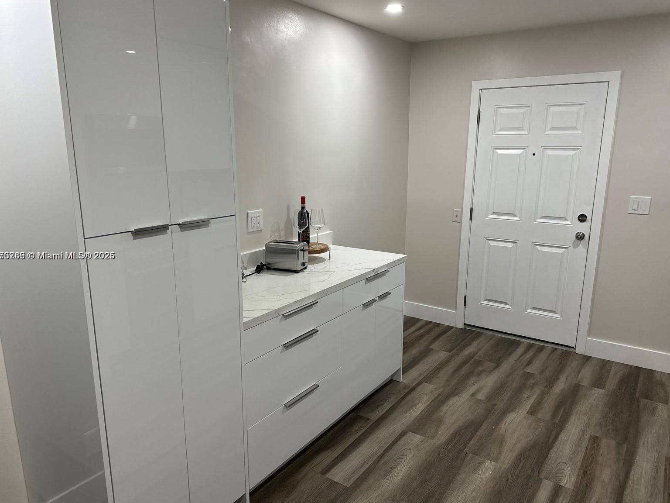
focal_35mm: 25
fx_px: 484
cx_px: 324
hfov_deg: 69.4
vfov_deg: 54.9
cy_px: 256
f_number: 1.78
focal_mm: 6.86
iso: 125
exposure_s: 1/60
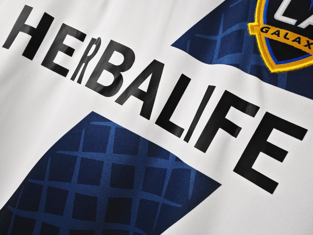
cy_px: 118
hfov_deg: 73.9
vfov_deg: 58.9
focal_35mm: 23
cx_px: 156
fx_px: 208
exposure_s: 1/60
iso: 80
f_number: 2.2
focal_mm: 2.59
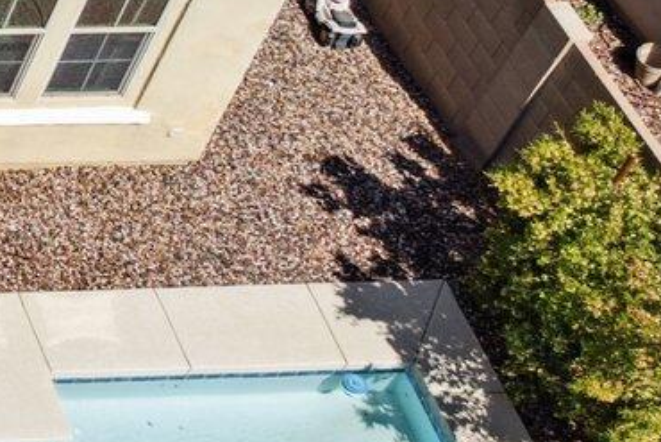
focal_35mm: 138
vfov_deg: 9.8
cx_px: -1095
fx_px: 2535
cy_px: -76
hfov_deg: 11.3
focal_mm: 12.29
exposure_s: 1/800
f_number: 5.6
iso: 100
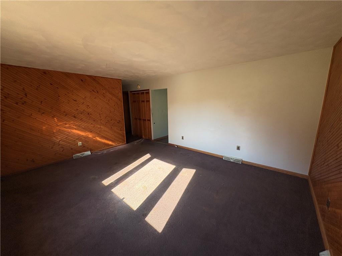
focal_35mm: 14
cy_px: 128
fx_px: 138
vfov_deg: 85.7
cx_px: 171
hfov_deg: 102.1
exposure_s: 1/103
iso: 125
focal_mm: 2.22
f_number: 2.2
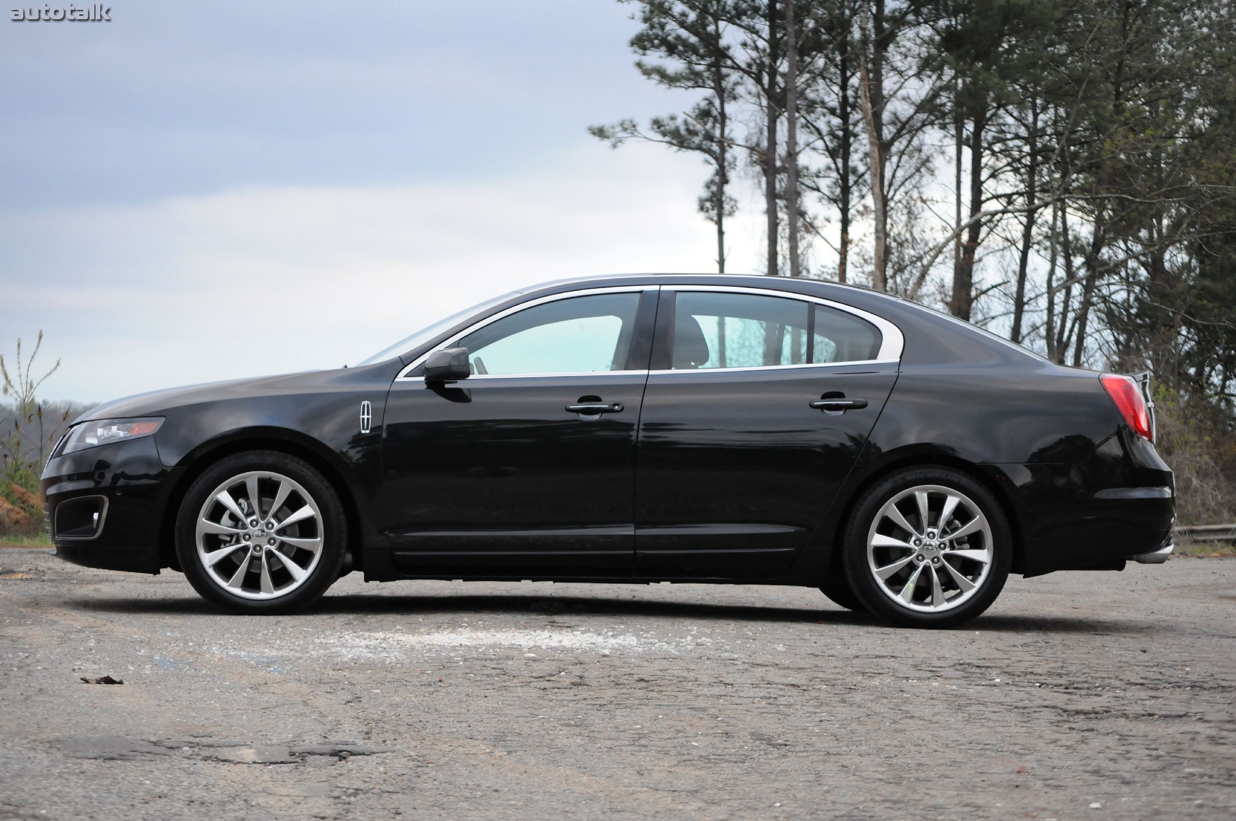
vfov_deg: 14.7
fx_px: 3189
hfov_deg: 21.9
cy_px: 410
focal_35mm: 93
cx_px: 618
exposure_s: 1/125
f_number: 4.2
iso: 1000
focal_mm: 62
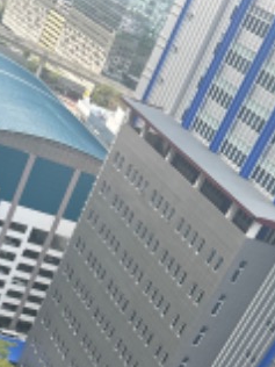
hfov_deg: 18.8
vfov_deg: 21.9
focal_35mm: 76
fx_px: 805
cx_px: -7
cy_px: 531
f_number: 1.78
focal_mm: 6.86
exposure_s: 1/555
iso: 80
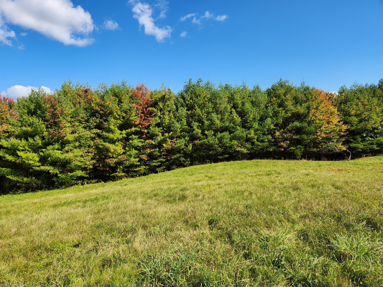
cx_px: 192
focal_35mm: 23
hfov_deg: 73.9
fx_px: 254
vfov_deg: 58.9
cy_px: 144
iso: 20
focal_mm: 5.4
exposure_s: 1/1311
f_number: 1.8
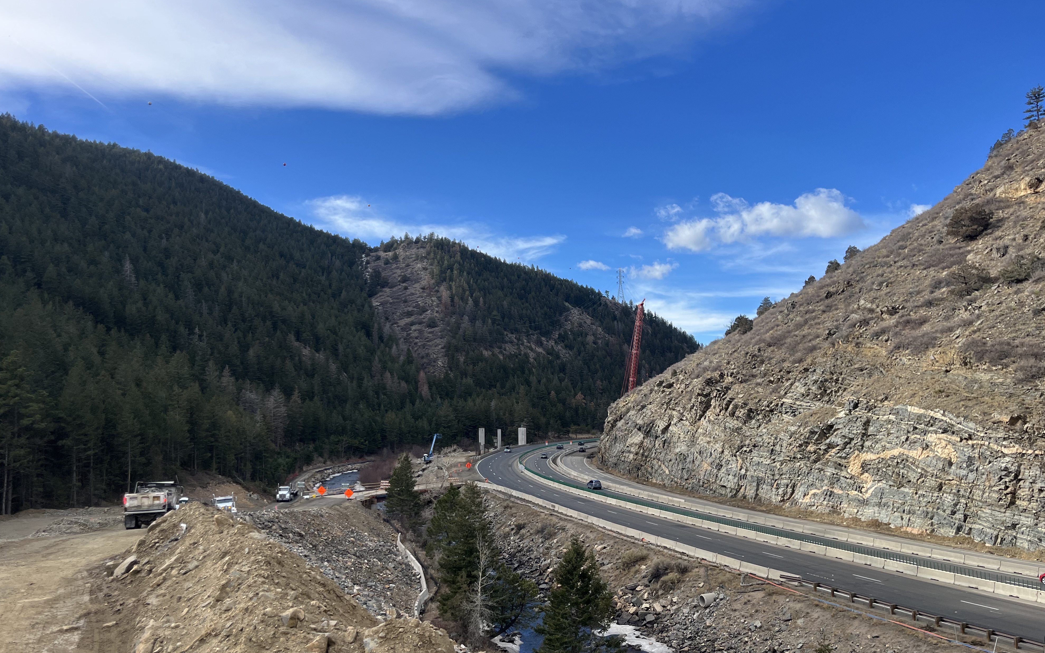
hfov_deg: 66.5
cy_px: 351
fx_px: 797
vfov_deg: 44.5
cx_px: 527
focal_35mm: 28
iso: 50
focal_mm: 5.1
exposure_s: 1/1957
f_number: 1.6
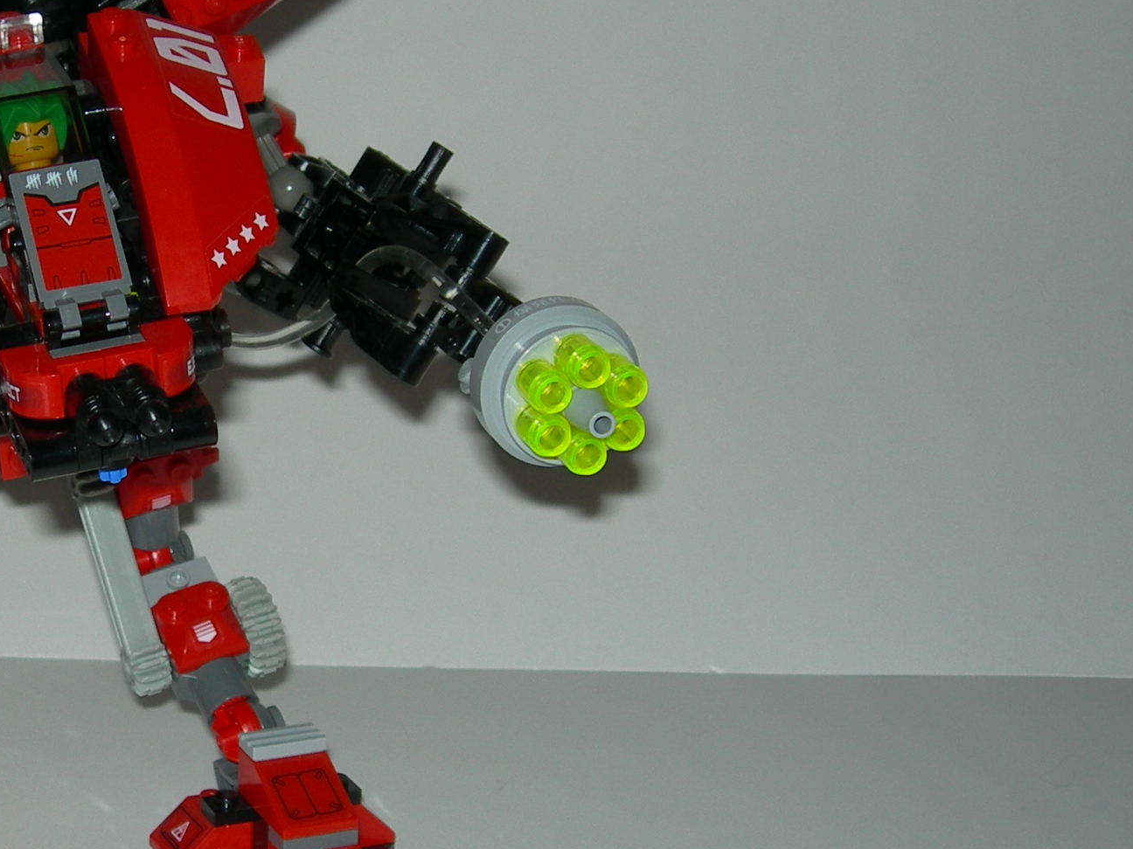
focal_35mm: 76
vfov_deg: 19.4
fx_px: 2488
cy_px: 393
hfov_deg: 24.8
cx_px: 88
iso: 50
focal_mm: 7.8
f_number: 2.8
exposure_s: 1/60.1
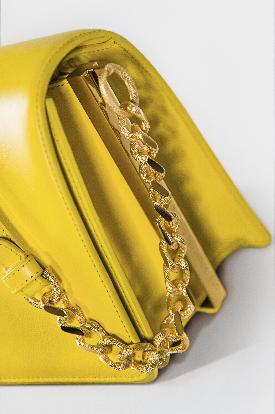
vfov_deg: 20.8
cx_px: 138
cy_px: 207
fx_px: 1125
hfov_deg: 13.9
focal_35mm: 98
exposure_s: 1/80
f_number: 4
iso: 1000
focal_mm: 98
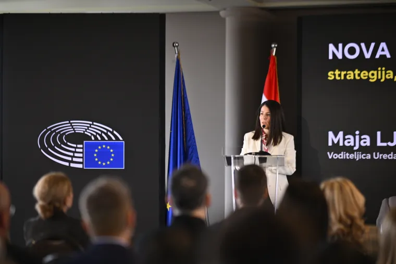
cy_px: 132
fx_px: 1155
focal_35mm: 105
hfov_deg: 19.5
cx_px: 198
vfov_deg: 13.0
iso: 500
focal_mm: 105
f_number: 1.7
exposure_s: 1/750
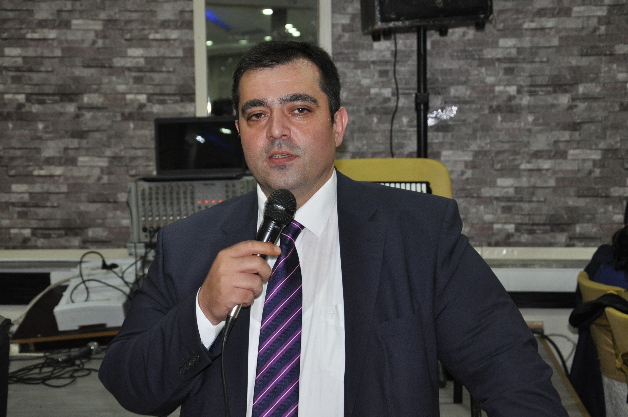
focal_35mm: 63
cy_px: 208
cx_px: 314
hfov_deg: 31.9
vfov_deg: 21.5
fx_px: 1098
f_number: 4.8
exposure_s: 1/60
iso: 800
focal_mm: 42
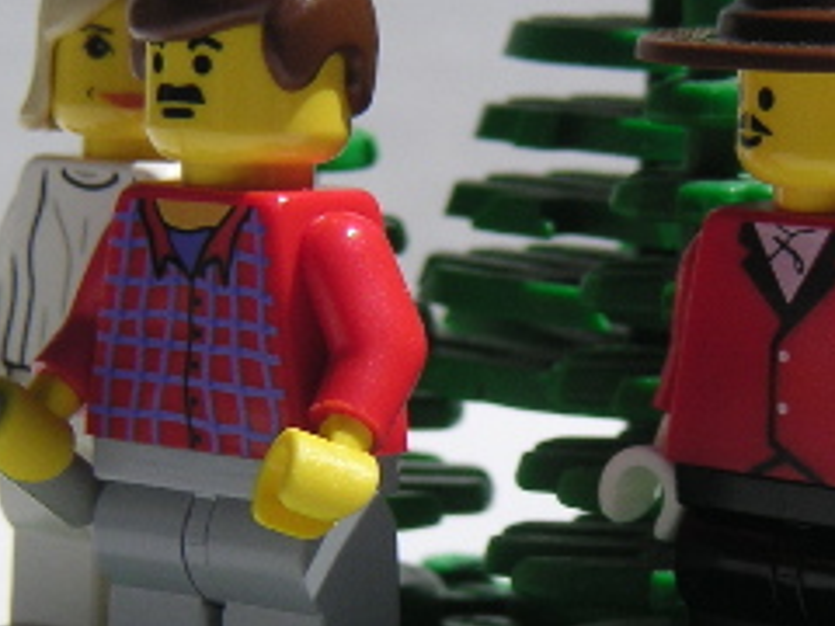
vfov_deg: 8.0
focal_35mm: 185
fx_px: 4463
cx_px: 557
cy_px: 330
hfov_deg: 10.7
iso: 50
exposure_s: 1/250
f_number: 8
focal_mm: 11.5
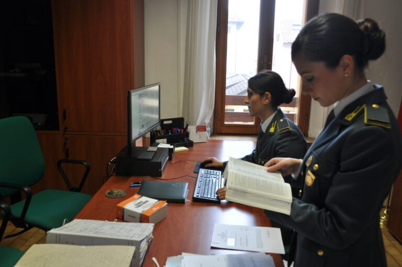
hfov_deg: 62.0
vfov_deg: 43.5
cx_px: 201
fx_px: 335
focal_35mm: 30
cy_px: 134
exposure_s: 1/30
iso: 250
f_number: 5.6
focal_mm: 20
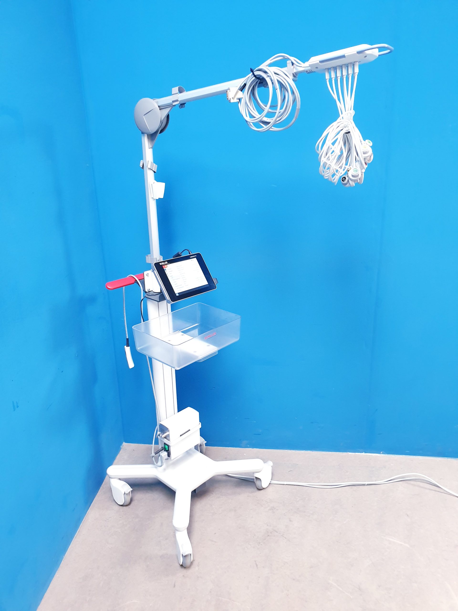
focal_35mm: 26
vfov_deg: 67.3
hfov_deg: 53.1
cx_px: 229
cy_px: 306
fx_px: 459
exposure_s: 1/33
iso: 320
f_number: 2.4
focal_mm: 4.3
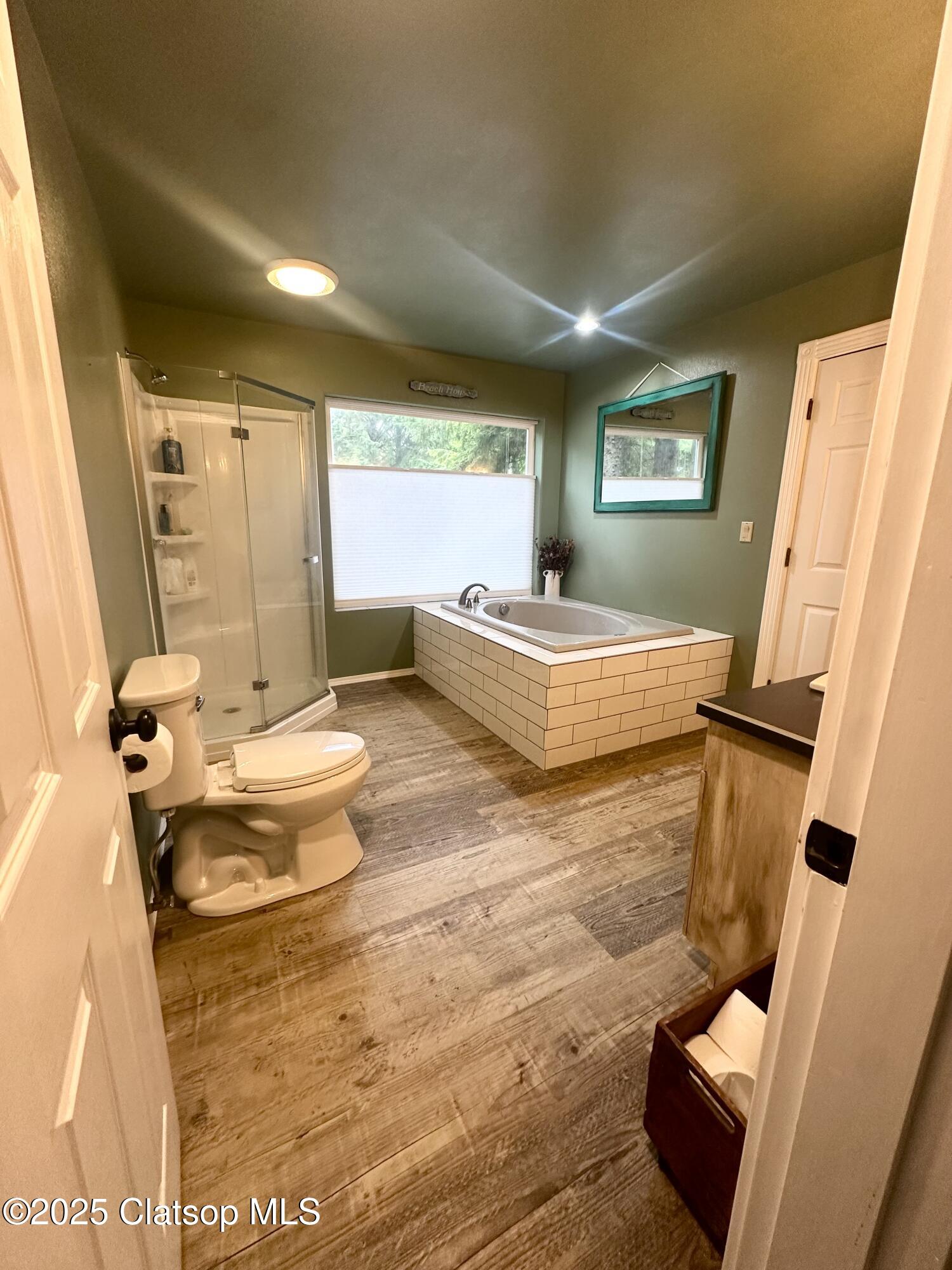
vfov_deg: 102.1
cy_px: 635
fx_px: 513
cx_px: 476
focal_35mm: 14
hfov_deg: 85.7
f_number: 2.2
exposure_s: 1/60
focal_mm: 2.22
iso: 200
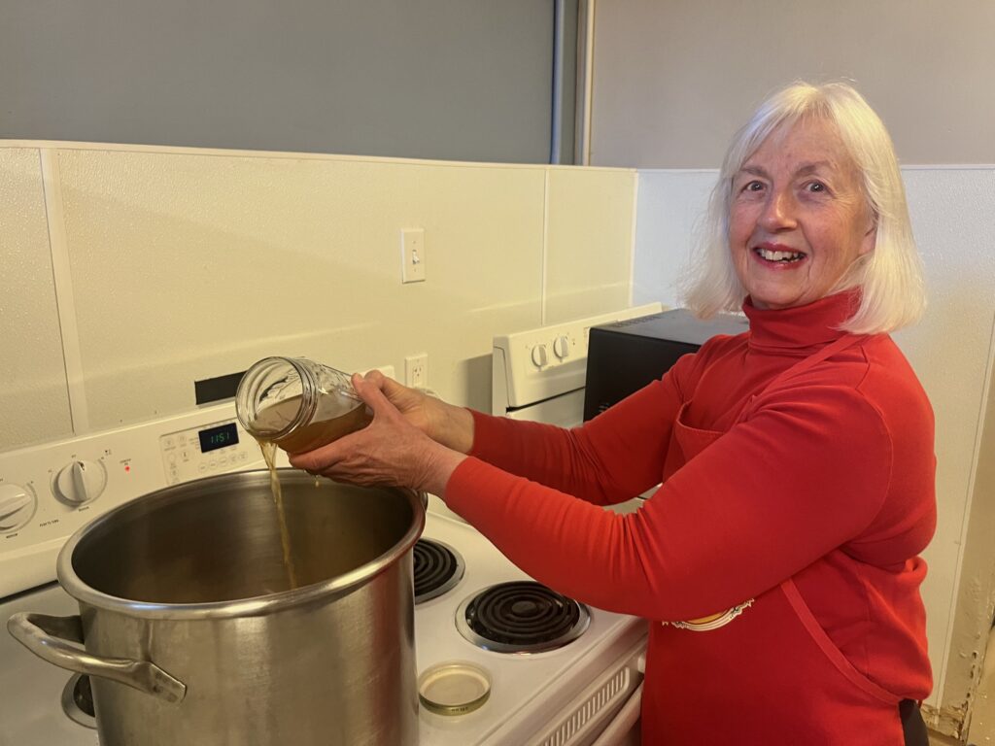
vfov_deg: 53.1
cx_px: 498
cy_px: 373
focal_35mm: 26
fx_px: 747
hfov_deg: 67.3
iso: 160
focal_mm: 5.1
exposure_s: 1/60
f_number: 1.6
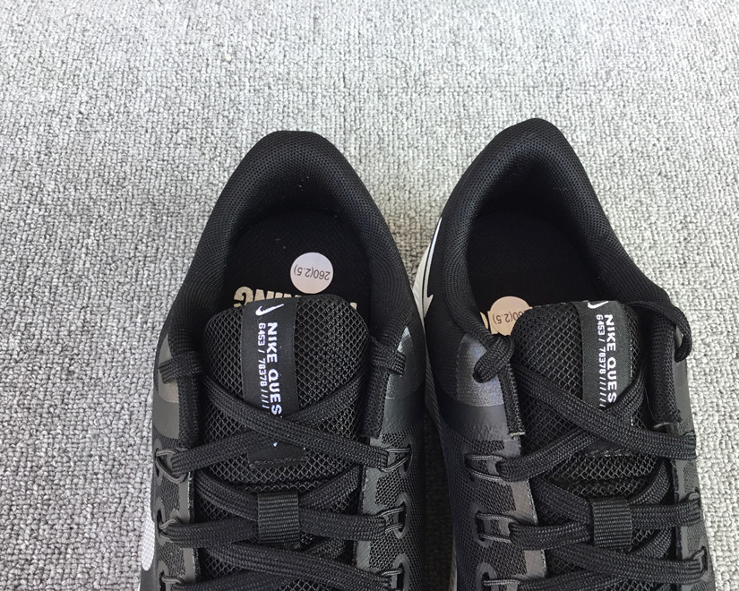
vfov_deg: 44.5
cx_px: 381
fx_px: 722
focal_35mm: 33
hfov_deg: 54.2
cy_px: 293
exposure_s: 1/100
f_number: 2.4
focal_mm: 3.3
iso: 40
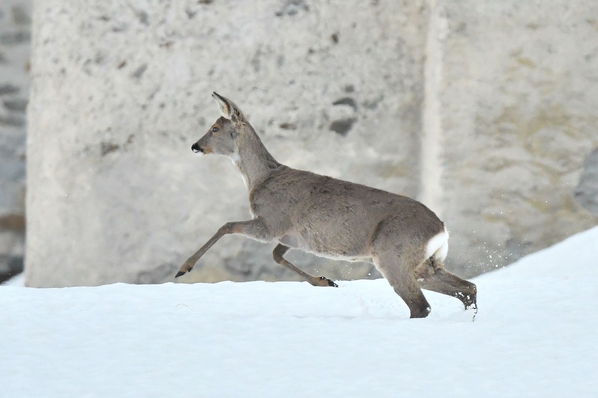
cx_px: 299
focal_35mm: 750
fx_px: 12453
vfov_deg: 1.8
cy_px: 199
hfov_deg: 2.8
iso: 3200
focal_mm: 500
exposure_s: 1/2500
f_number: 5.6
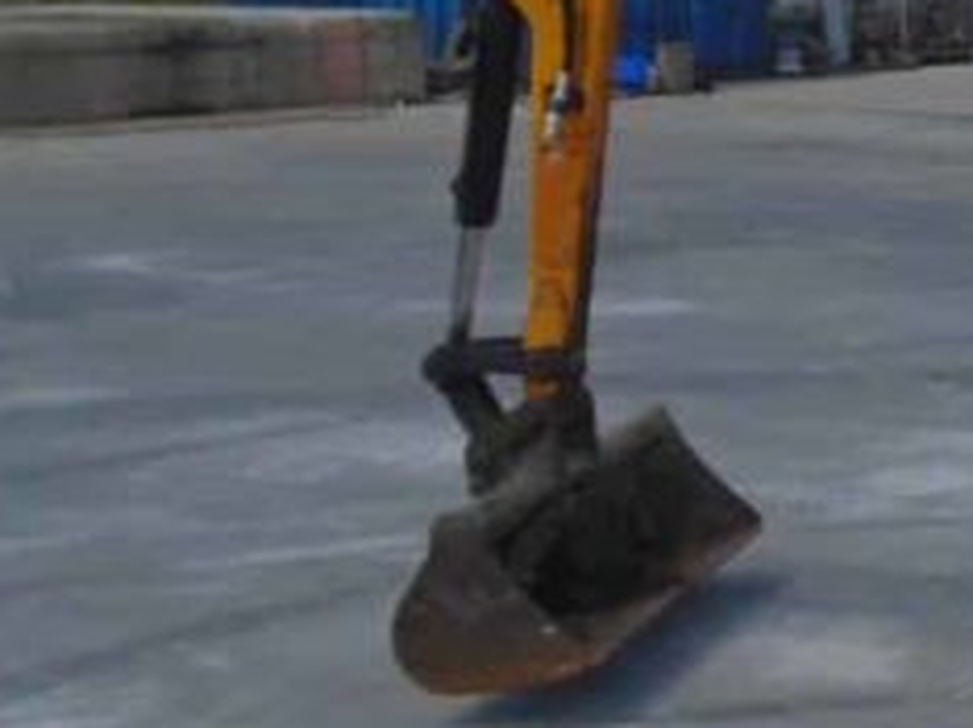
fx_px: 2499
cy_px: 50
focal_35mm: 89
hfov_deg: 18.6
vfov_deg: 16.3
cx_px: 1593
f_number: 3.2
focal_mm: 4.6
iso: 100
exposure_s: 1/800
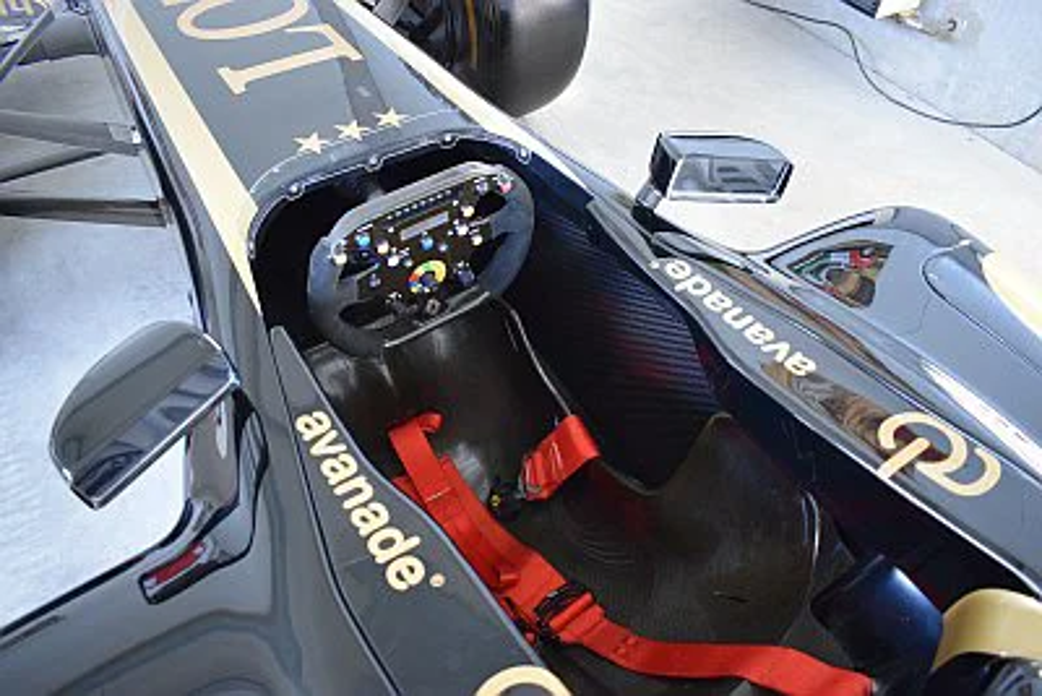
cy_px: 348
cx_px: 521
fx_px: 782
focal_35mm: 27
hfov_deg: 67.4
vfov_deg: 48.0
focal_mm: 18
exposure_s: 1/60
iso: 2500
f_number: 3.5
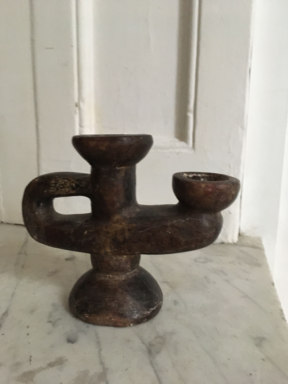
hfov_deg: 48.2
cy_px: 192
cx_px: 144
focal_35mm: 29
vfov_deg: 61.7
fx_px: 322
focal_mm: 4.15
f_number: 2.2
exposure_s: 1/17
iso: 250
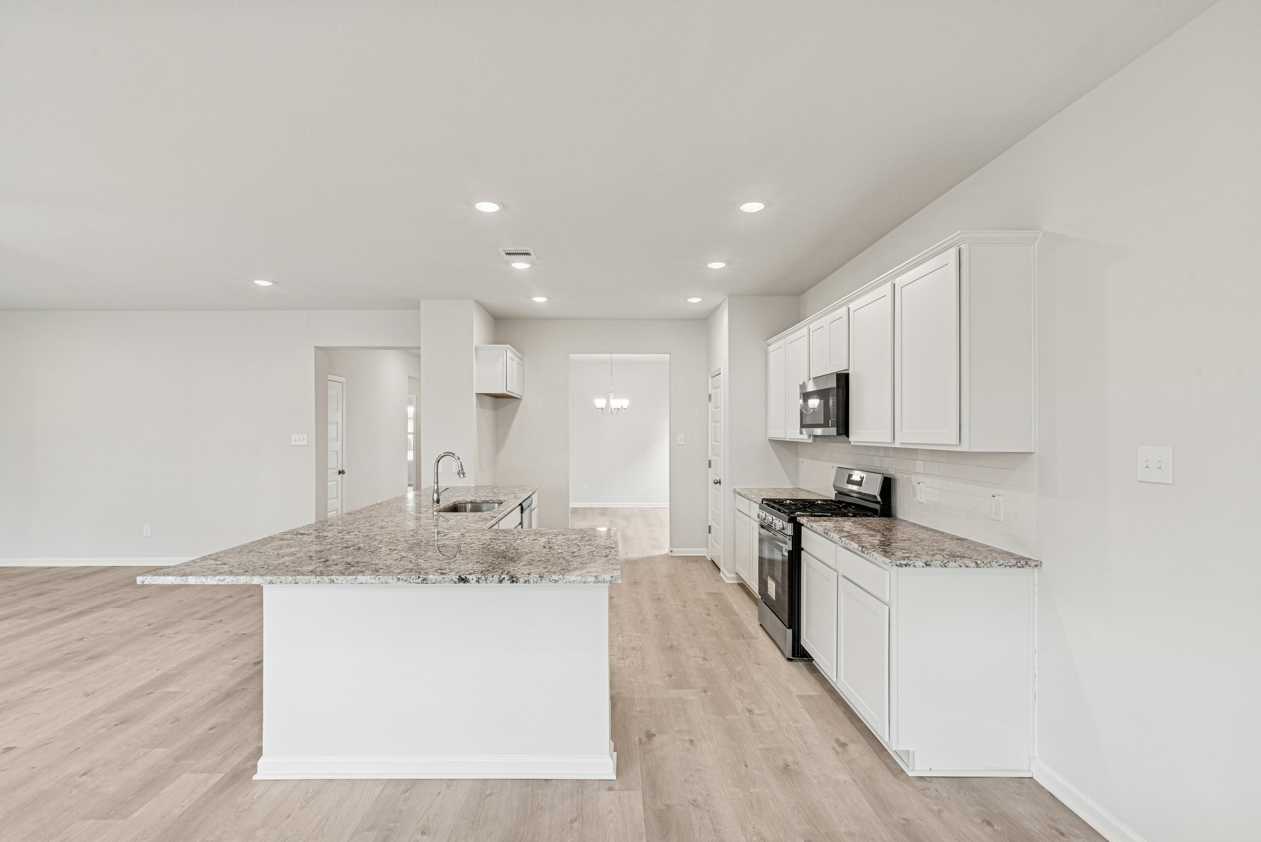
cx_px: 630
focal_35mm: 16
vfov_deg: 73.8
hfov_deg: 96.7
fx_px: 561
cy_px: 421
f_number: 9
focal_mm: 16
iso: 100
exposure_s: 1/6
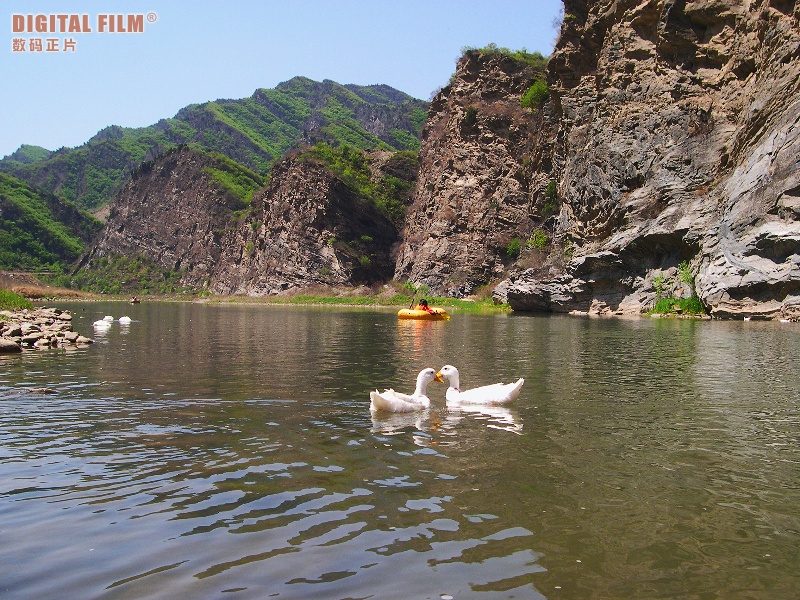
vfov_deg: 37.7
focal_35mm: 38
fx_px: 878
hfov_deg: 49.0
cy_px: 300
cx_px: 400
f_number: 7.6
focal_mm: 8
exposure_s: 1/138
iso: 100
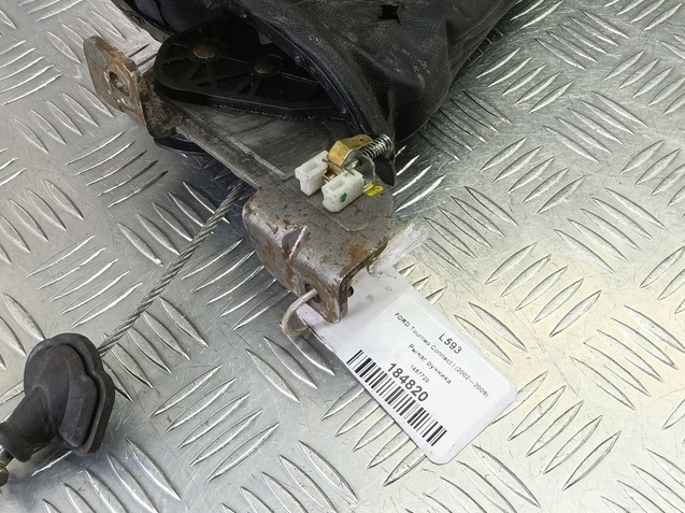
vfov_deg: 38.0
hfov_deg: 49.9
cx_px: 402
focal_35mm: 37
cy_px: 154
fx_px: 732
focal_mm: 4.11
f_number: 1.6
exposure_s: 1/50
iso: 128
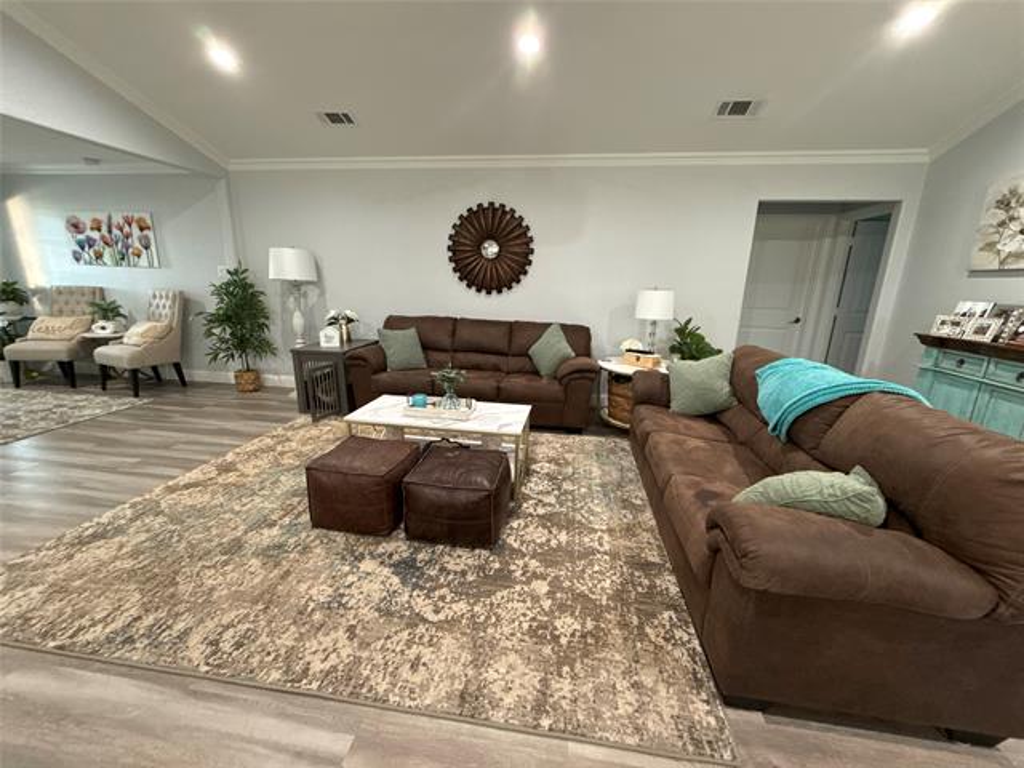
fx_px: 414
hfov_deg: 102.1
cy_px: 384
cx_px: 512
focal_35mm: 14
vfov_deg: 85.7
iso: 400
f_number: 2.2
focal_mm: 2.22
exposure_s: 1/60
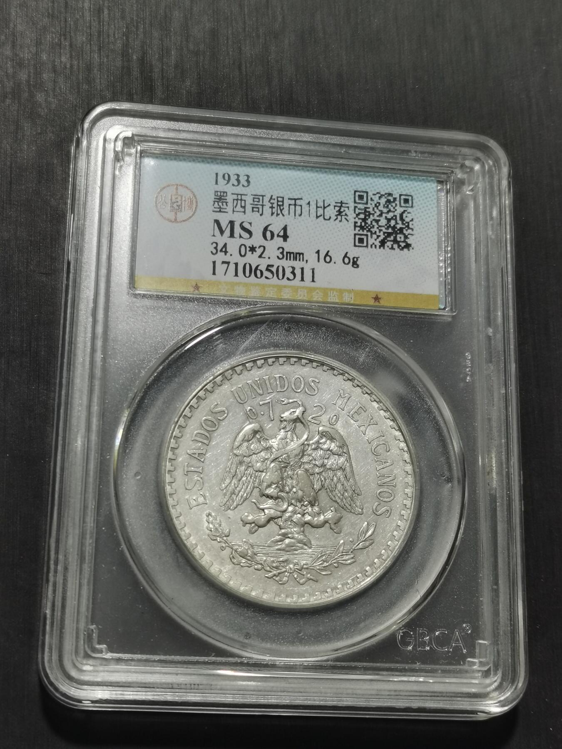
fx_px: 1320
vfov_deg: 31.7
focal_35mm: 61
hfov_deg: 24.0
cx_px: 281
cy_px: 374
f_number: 1.8
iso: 64
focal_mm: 5.58
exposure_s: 1/90
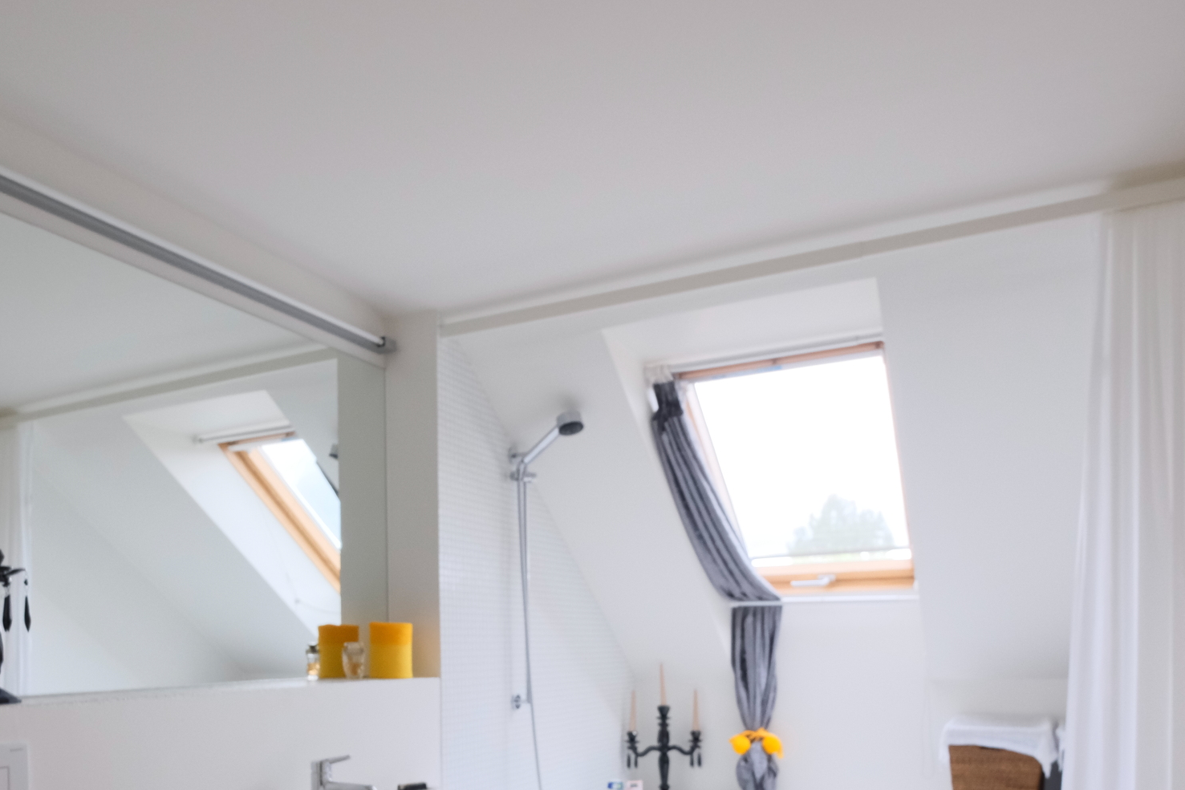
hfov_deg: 69.2
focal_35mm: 26
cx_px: 535
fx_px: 856
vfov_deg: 46.3
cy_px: 659
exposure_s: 1/27
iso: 1600
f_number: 4
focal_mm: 10
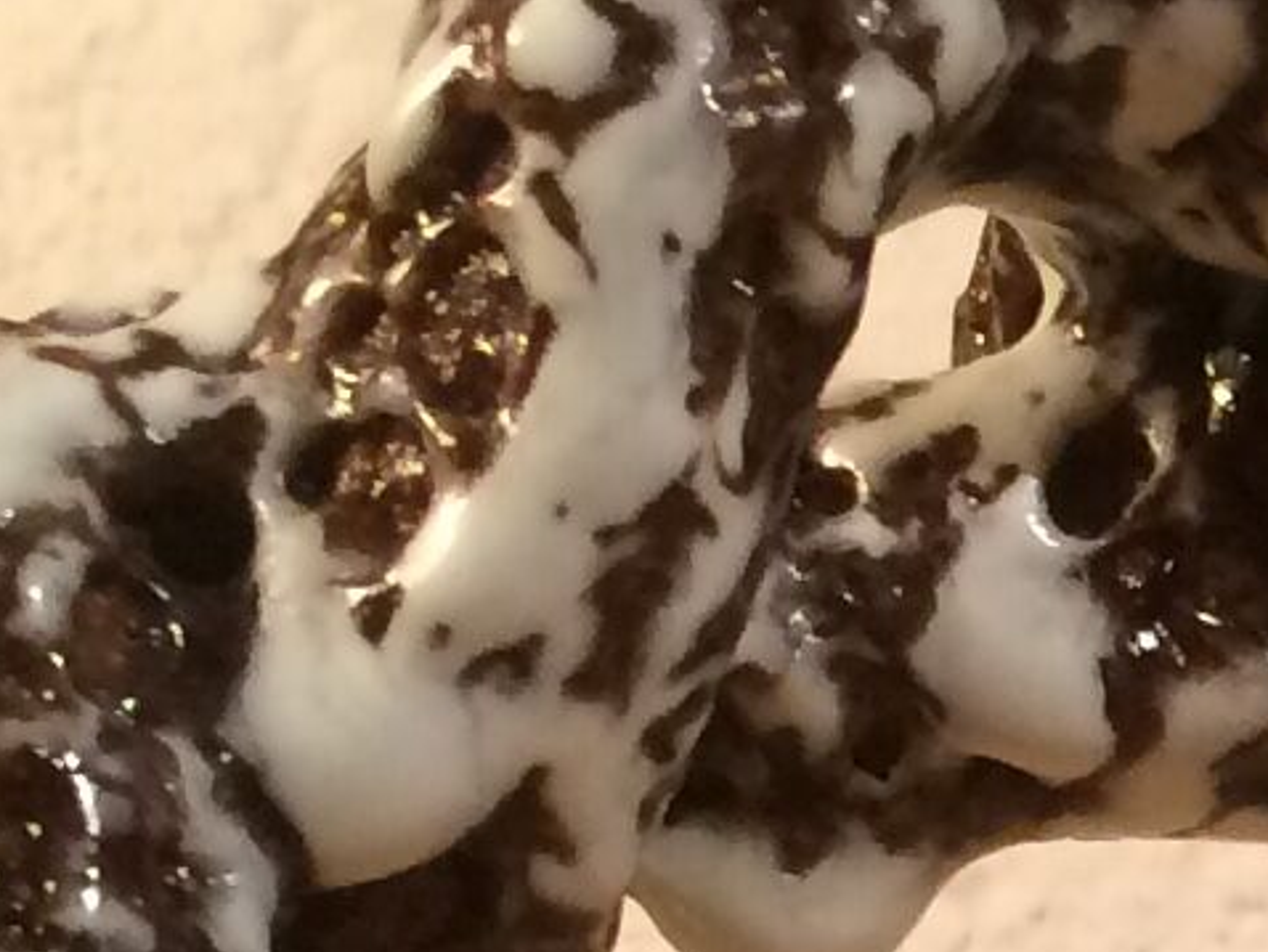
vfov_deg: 7.2
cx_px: 2785
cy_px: 1968
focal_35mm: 198
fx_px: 7256
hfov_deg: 9.2
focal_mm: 4.15
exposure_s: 1/33
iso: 64
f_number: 2.2
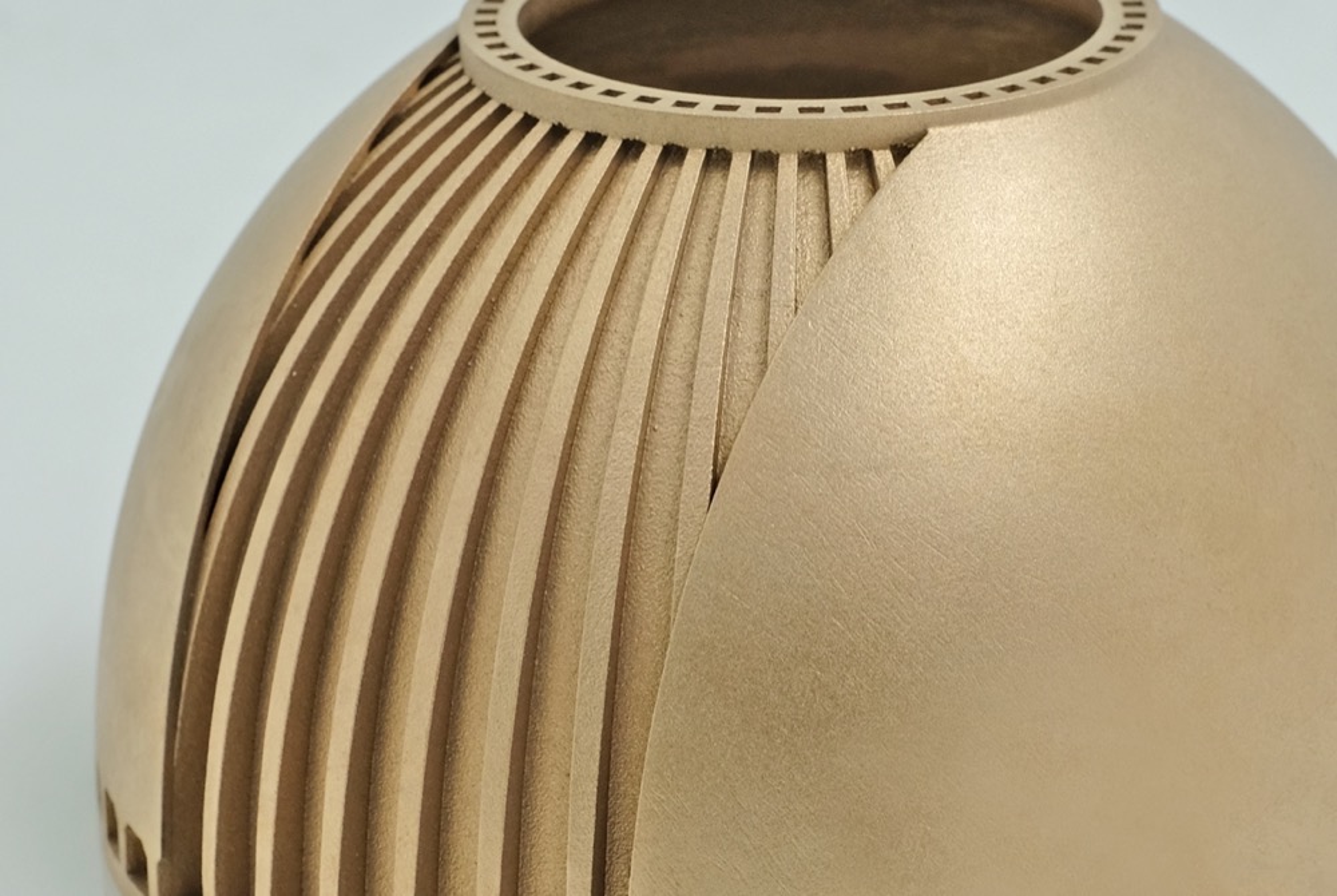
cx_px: 668
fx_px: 1971
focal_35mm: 53
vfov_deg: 25.6
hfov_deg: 37.5
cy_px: 448
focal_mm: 35
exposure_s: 1/60
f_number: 8
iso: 200
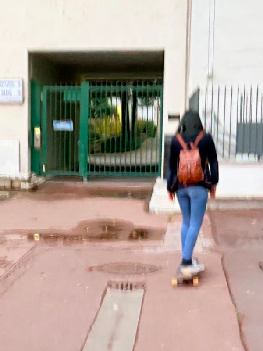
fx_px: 263
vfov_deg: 67.3
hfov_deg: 53.1
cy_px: 176
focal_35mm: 26
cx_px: 132
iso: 400
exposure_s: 1/33
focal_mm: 5.96
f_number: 1.6
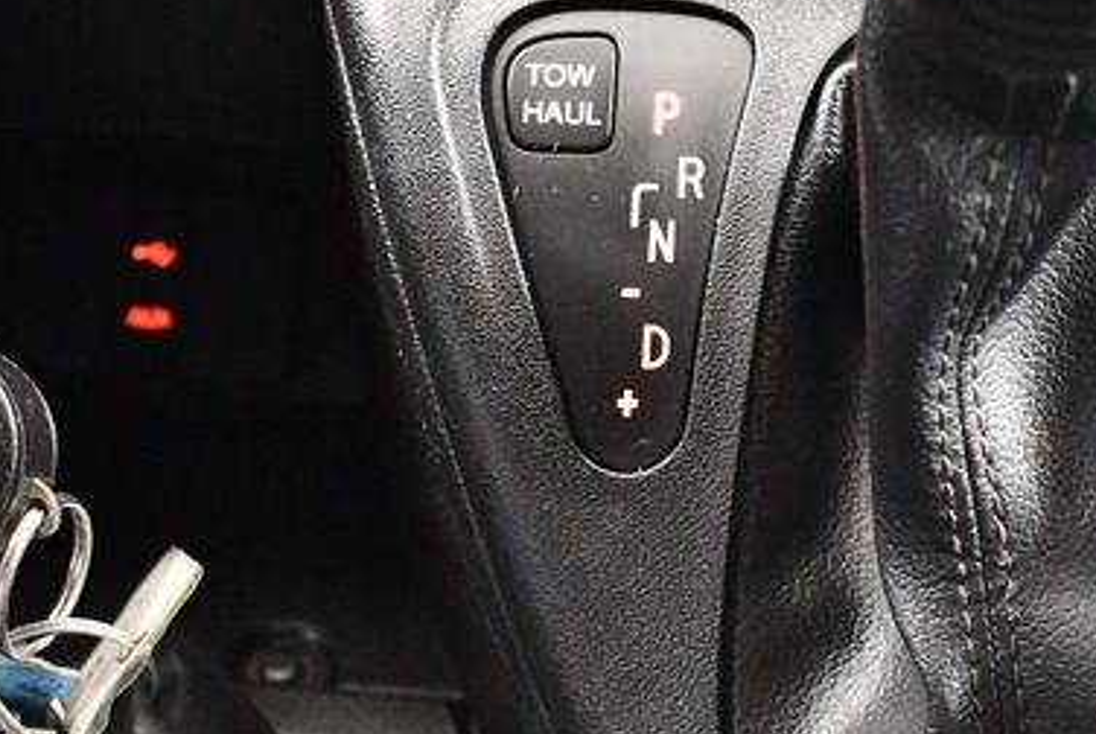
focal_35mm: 85
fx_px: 2592
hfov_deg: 23.6
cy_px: 438
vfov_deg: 16.1
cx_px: 816
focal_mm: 25
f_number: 4
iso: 12800
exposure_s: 1/50
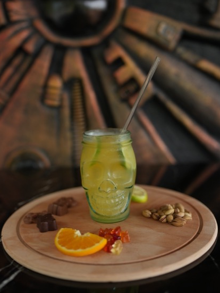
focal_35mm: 39
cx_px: 110
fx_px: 330
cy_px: 130
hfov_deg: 36.8
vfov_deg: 47.8
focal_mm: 35
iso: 200
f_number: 1.8
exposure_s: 1/320
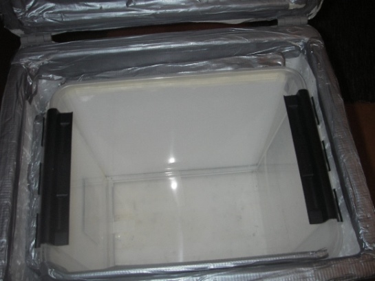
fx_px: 412
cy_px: 140
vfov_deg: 37.7
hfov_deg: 49.0
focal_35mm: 38
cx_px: 188
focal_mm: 6.3
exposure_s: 1/30
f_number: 3.3
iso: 100
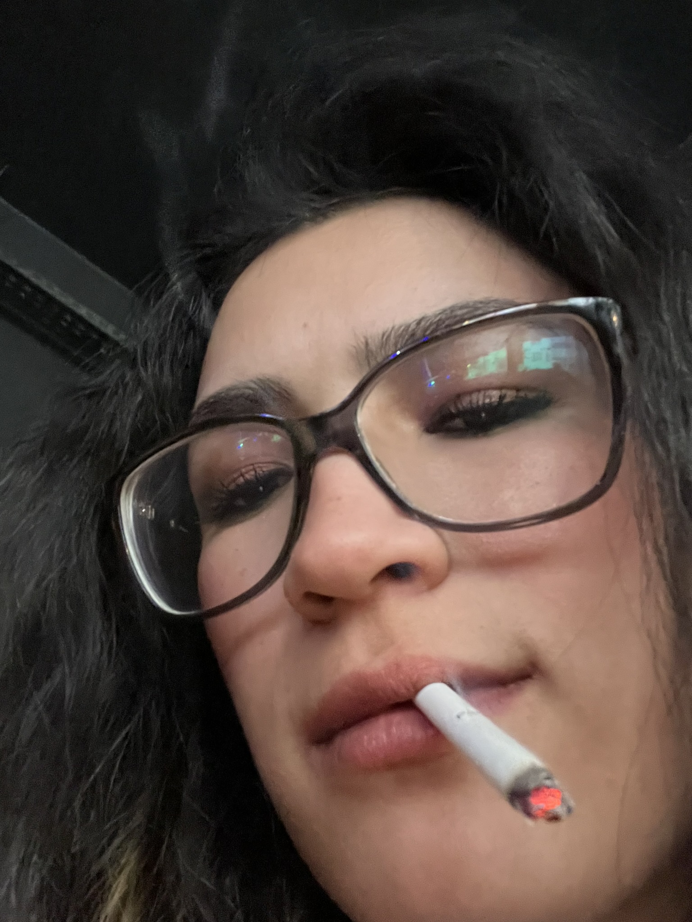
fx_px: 800
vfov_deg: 60.0
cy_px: 461
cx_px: 346
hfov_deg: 46.8
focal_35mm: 30
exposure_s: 1/17
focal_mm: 2.71
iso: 1000
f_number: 2.2
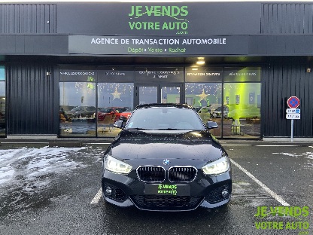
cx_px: 156
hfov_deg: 67.3
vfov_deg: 53.1
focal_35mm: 26
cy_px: 118
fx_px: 235
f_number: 1.8
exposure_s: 1/56
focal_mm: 4.25
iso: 250
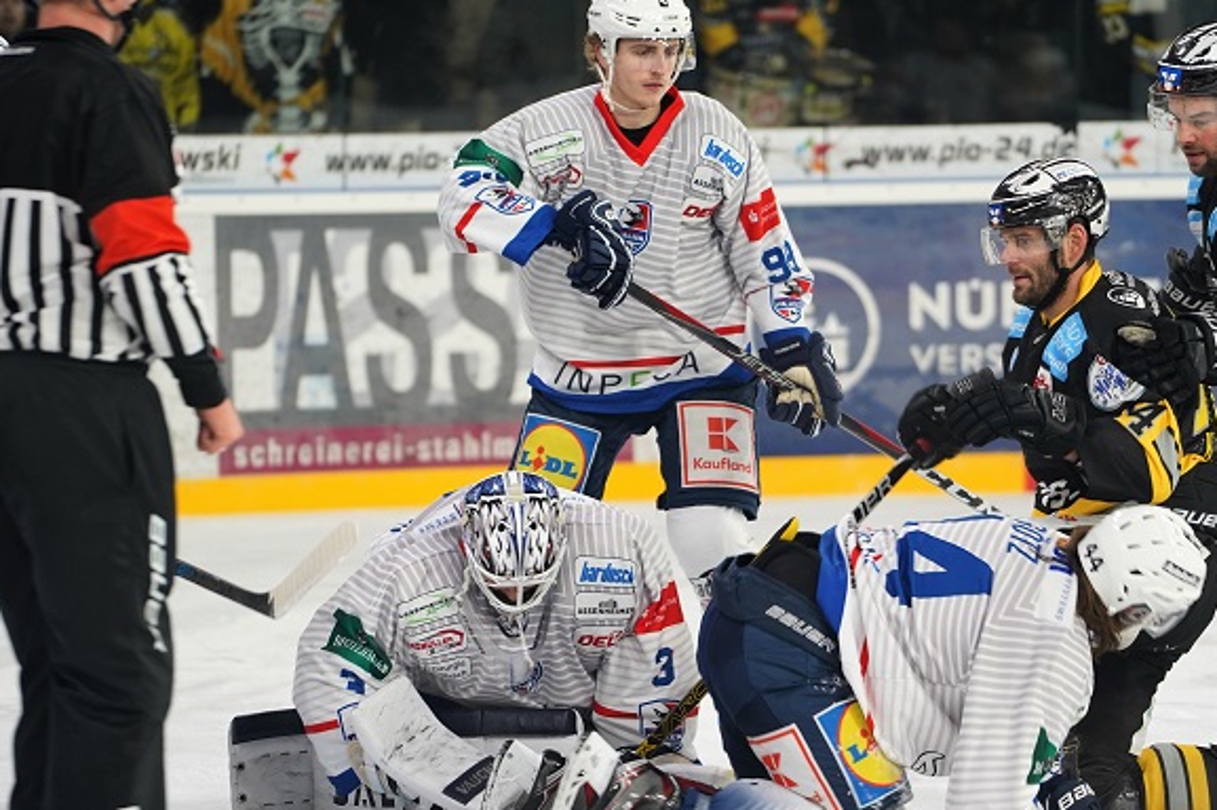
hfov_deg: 8.4
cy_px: 471
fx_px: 8277
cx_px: 692
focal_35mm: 245
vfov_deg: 5.6
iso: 800
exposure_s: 1/200
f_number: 4
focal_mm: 191
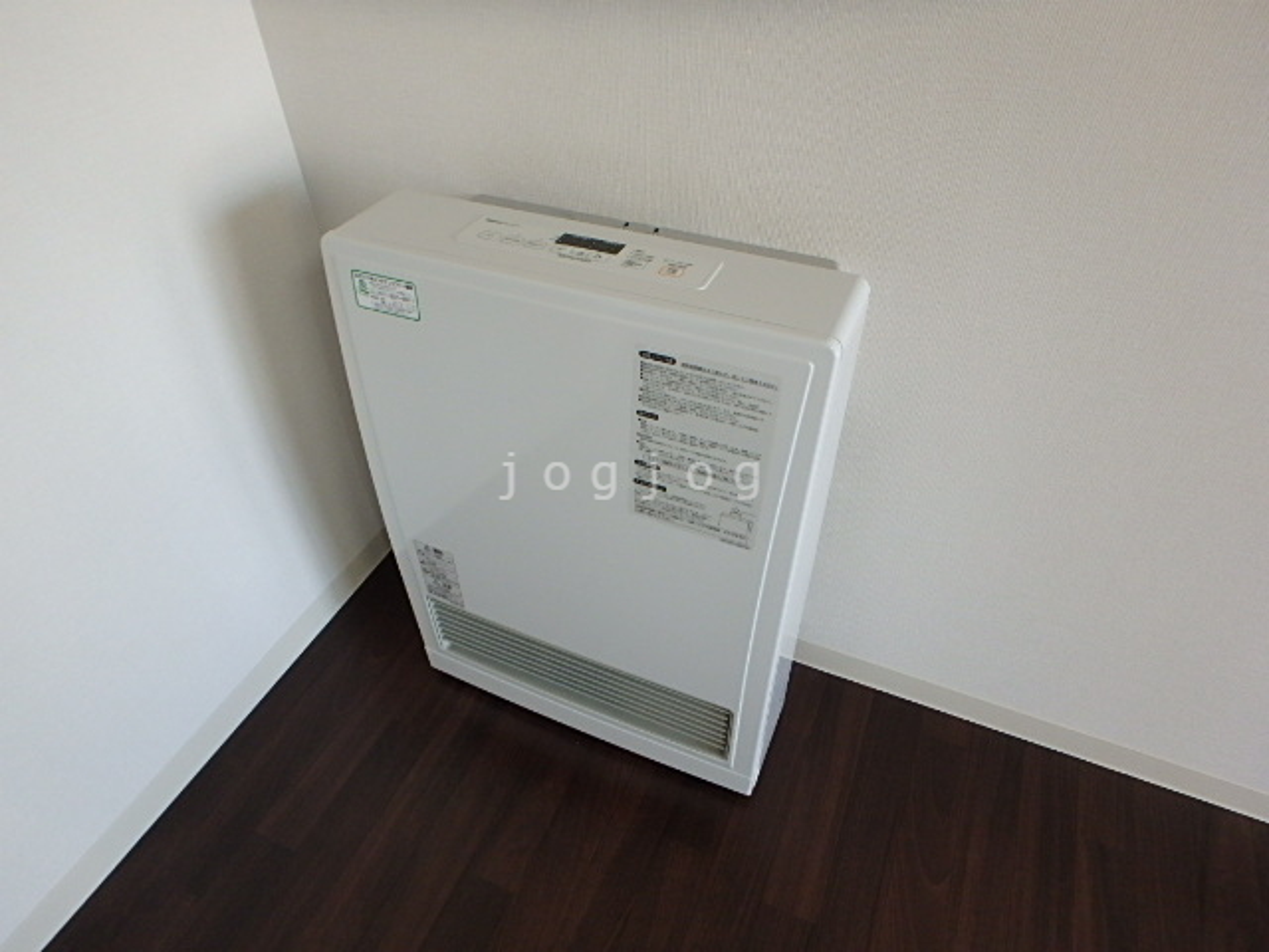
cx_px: 634
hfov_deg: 79.0
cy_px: 476
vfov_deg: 63.4
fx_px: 770
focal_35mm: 21
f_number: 3.5
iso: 320
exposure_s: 1/60
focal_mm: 3.7
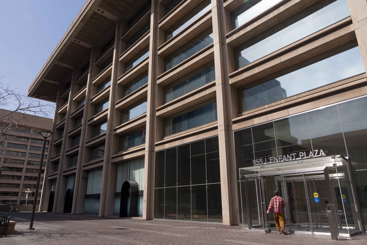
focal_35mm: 24
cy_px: 122
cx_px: 184
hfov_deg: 73.7
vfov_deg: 53.1
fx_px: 245
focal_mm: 24
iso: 400
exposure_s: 1/1000
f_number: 9
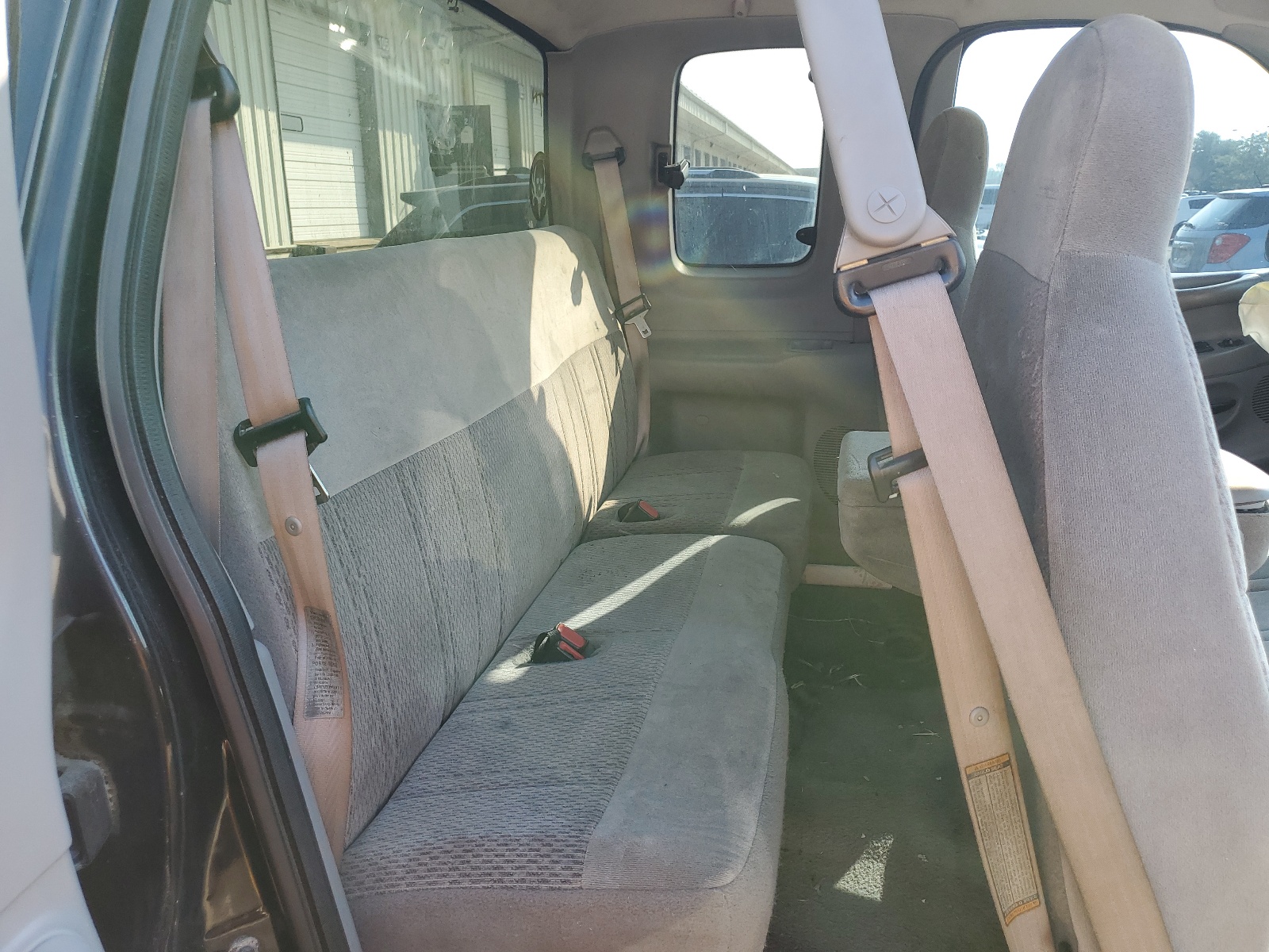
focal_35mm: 26
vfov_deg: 53.1
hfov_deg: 67.3
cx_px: 634
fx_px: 953
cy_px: 476
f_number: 1.5
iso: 50
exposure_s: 1/323
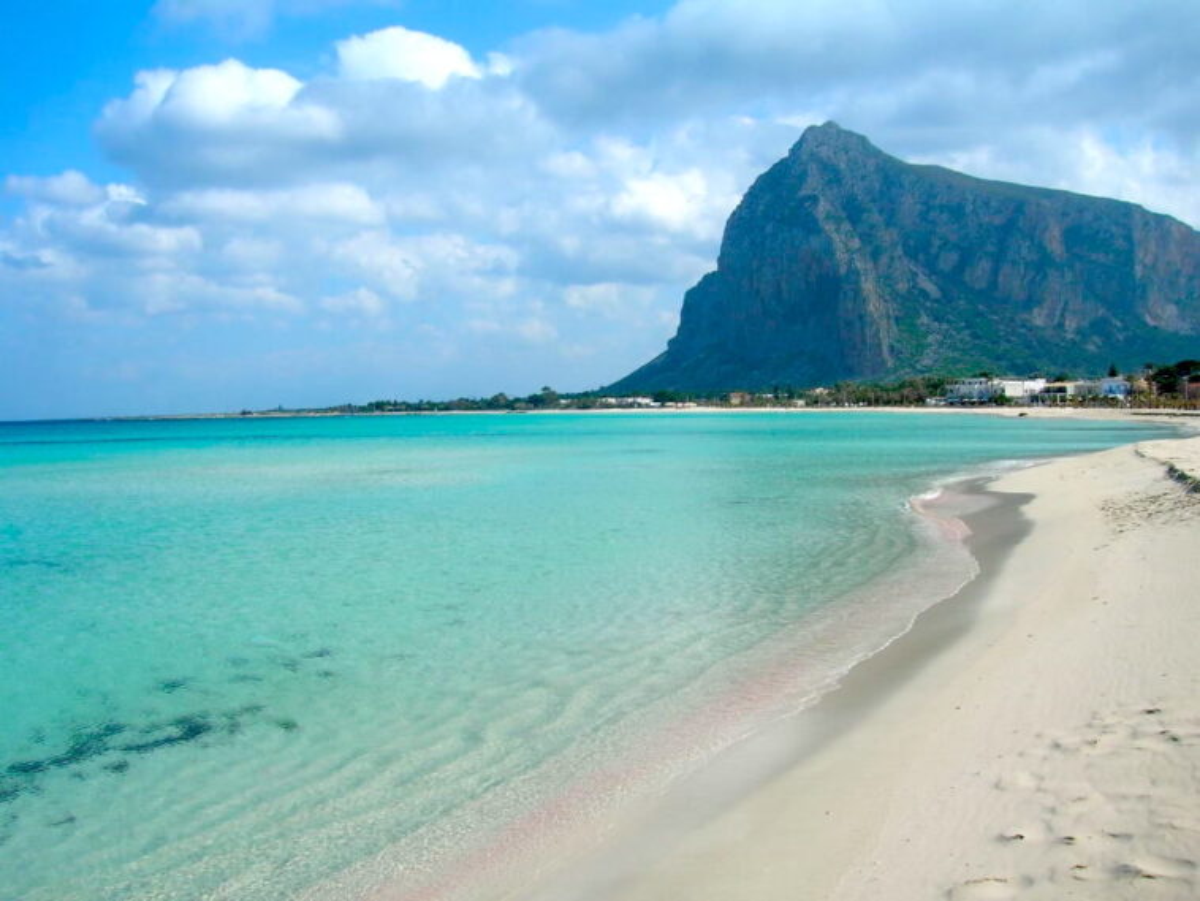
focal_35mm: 34
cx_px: 600
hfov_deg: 53.9
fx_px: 1179
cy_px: 450
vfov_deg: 41.8
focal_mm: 5.7
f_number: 4.9
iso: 50
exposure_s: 1/471
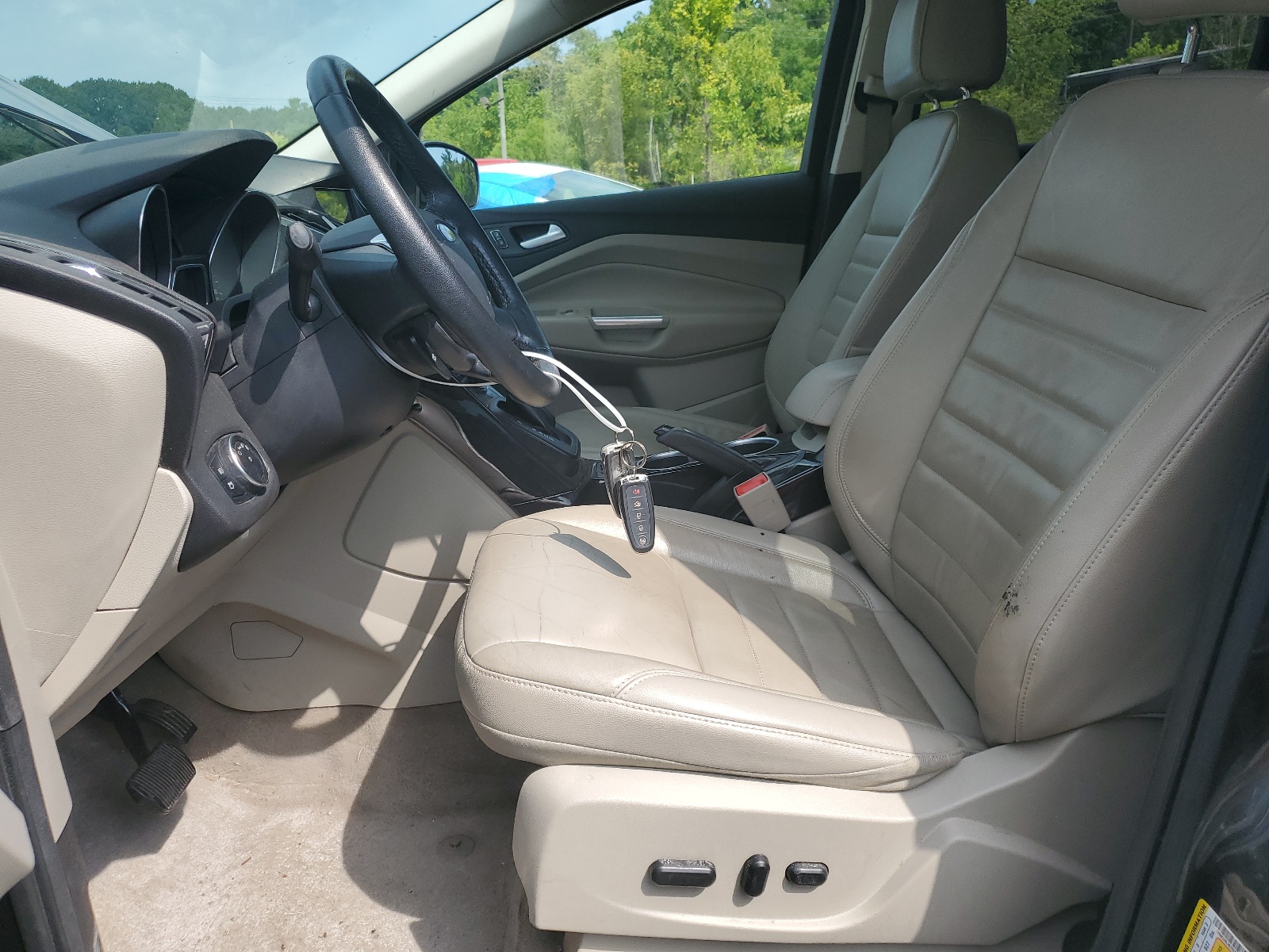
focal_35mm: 26
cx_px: 634
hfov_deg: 67.3
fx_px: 953
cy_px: 476
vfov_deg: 53.1
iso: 50
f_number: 1.5
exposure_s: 1/2000
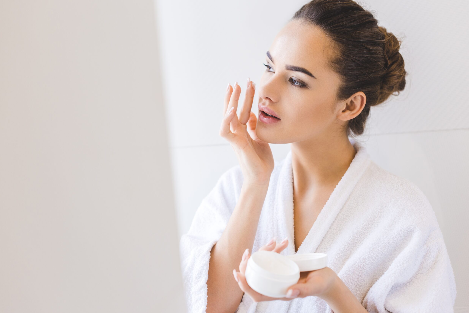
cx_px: 231
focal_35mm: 52
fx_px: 678
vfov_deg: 26.0
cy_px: 152
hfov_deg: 38.2
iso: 400
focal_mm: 50
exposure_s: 1/160
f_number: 3.2
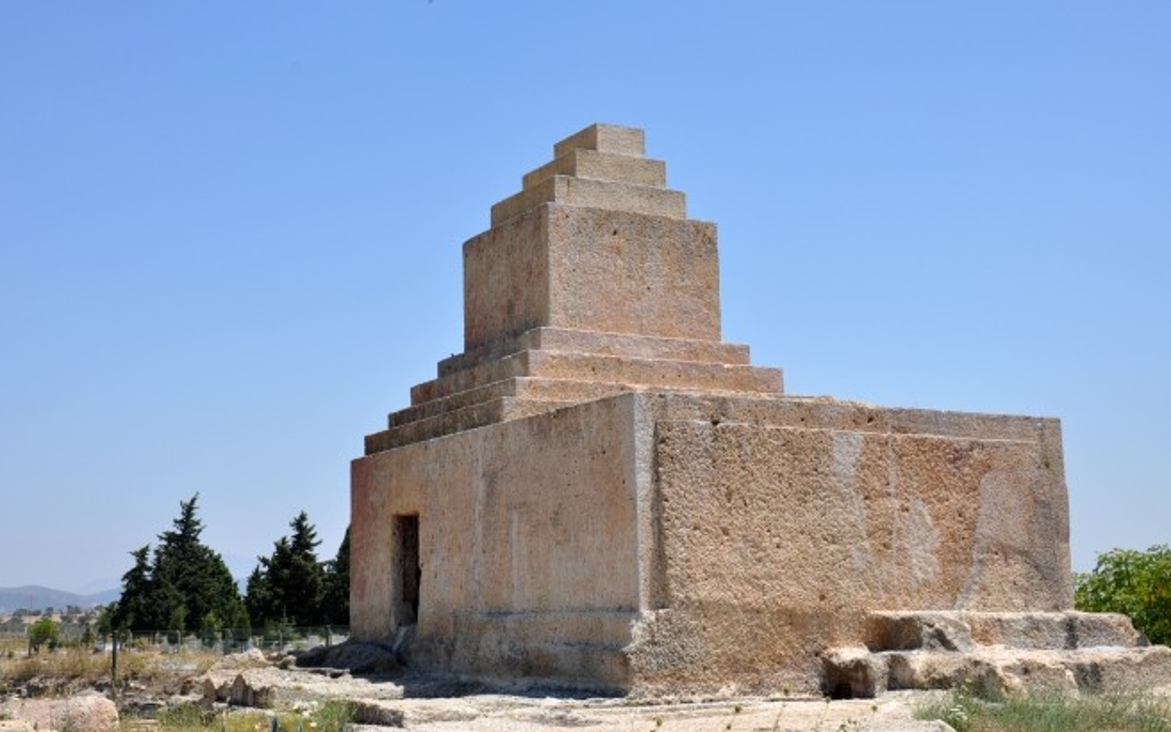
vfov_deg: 24.4
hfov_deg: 38.2
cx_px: 578
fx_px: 1691
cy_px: 374
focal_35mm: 53
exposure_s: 1/200
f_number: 14
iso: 200
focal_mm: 34
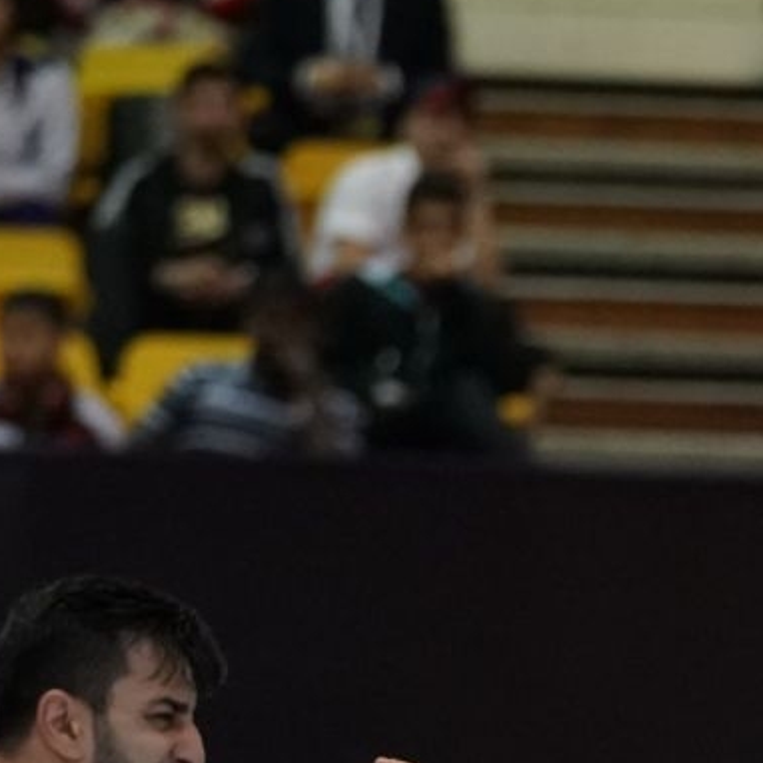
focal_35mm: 425
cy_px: 1137
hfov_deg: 4.1
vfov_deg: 4.1
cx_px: 1035
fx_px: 10598
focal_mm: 106
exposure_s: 1/1000
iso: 4000
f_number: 2.8
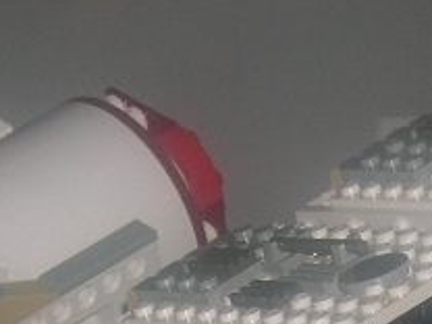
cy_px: 708
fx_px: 3507
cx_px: 363
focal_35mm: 281
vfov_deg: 5.2
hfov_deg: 7.0
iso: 100
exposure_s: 1/60
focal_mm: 12.2
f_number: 3.4
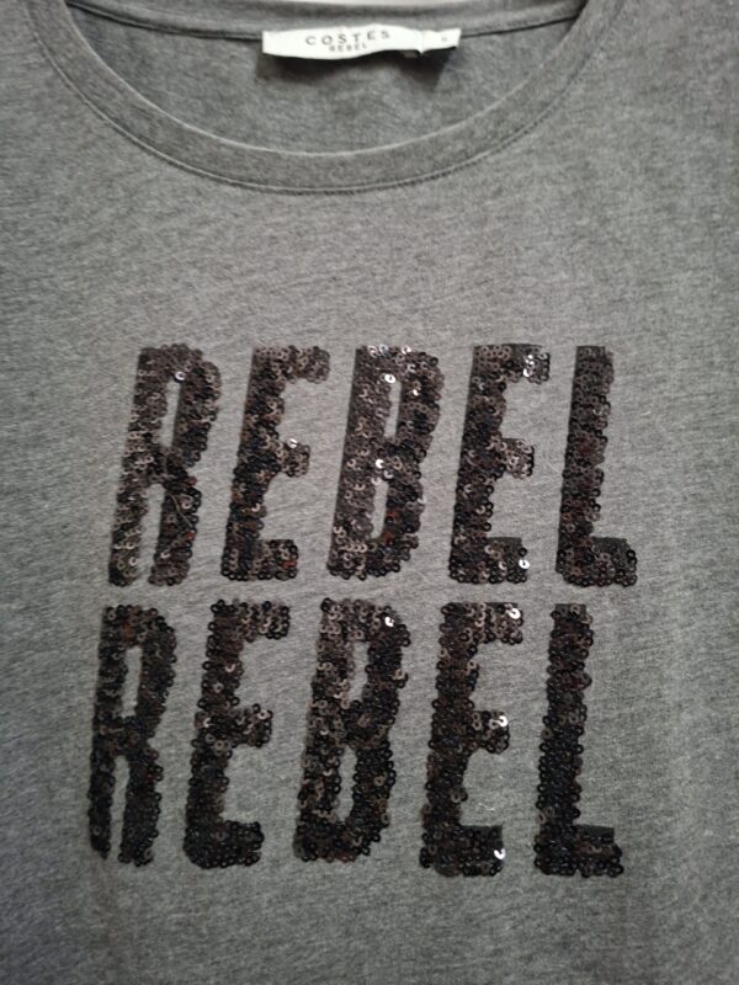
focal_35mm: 23
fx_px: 655
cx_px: 370
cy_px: 492
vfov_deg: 73.9
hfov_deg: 58.9
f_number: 1.8
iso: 800
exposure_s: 1/20
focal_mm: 5.54
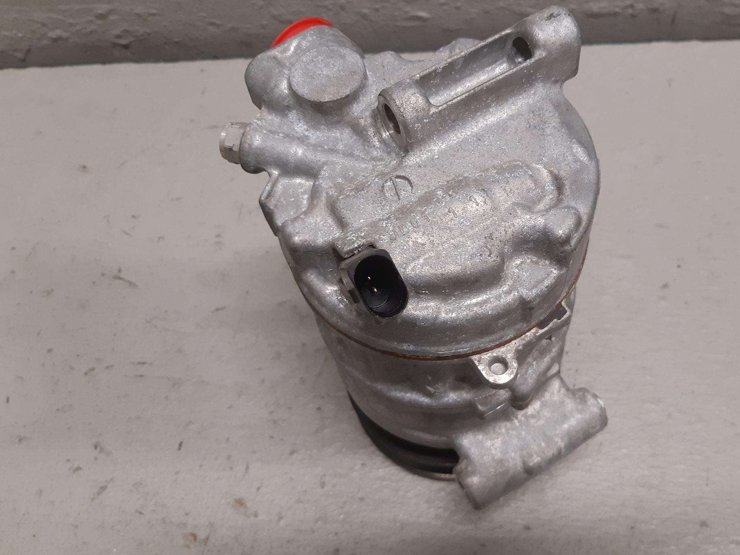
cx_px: 422
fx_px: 684
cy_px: 252
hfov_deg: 56.6
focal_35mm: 32
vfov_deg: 44.1
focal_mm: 3.93
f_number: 1.7
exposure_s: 1/50
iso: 125
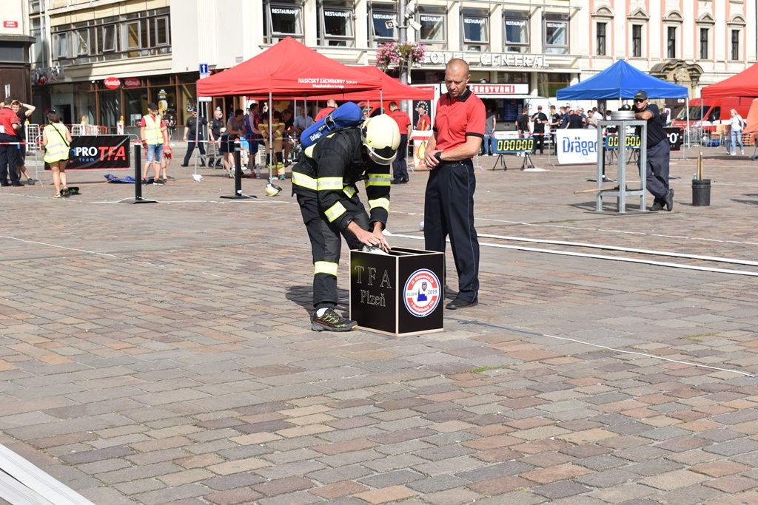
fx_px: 1263
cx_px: 379
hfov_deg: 33.4
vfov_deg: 22.6
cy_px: 252
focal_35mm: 60
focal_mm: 40
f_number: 8
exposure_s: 1/320
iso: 100
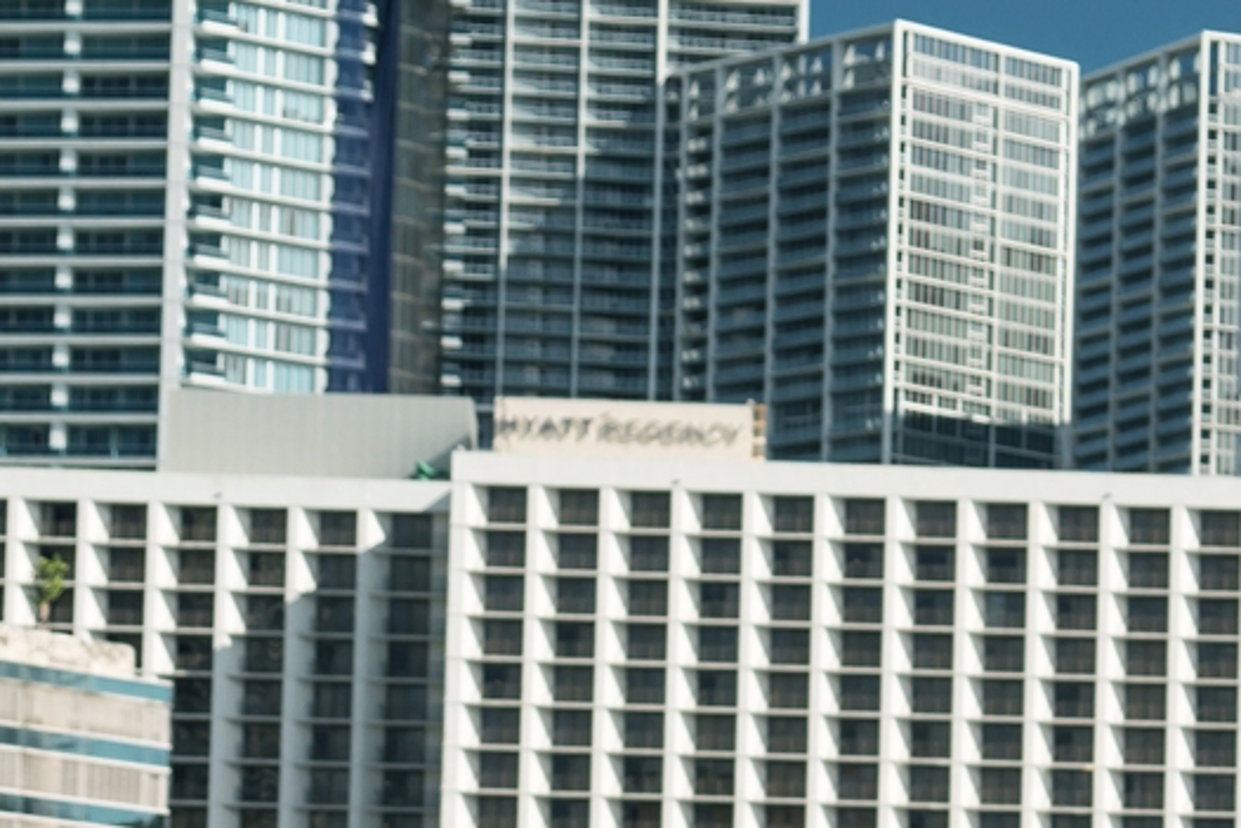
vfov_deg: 9.2
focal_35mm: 146
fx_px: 5034
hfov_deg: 14.0
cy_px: 1172
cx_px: 847
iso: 100
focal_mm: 40
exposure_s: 1/640
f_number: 4
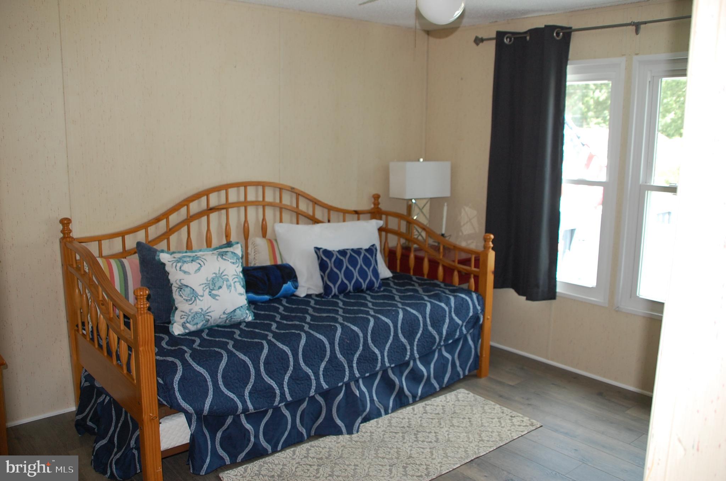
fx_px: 634
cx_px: 363
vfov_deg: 41.6
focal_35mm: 32
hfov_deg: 59.6
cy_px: 240
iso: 400
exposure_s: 1/60
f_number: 3.8
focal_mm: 21
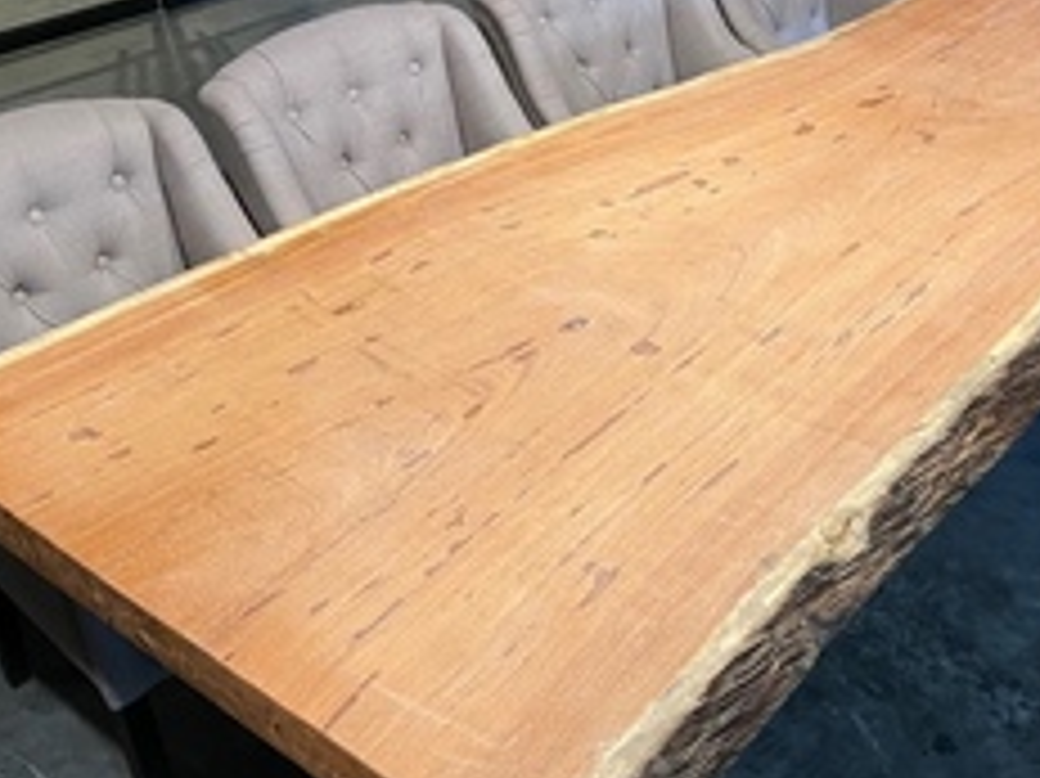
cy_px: 427
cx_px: 567
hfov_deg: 42.1
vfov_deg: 32.1
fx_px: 1351
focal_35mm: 45
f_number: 1.6
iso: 400
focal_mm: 5.1
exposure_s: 1/50
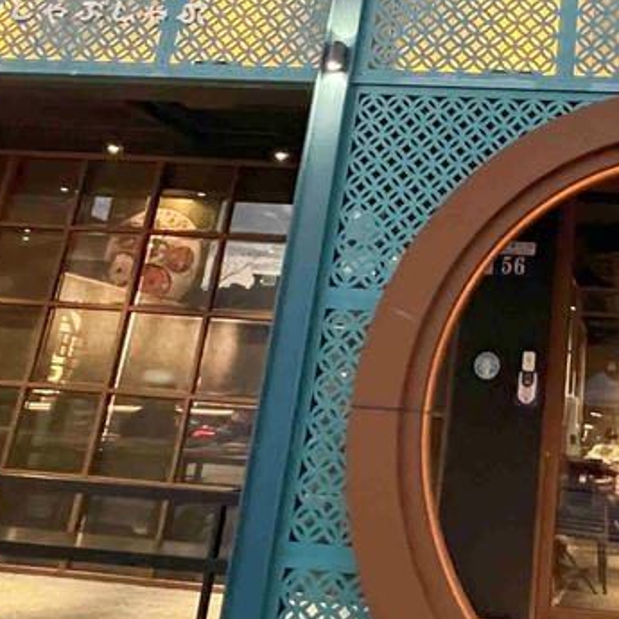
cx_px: 562
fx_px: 809
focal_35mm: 40
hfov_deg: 38.8
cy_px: 93
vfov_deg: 39.6
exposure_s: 1/60
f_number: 1.8
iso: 800
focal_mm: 1.57
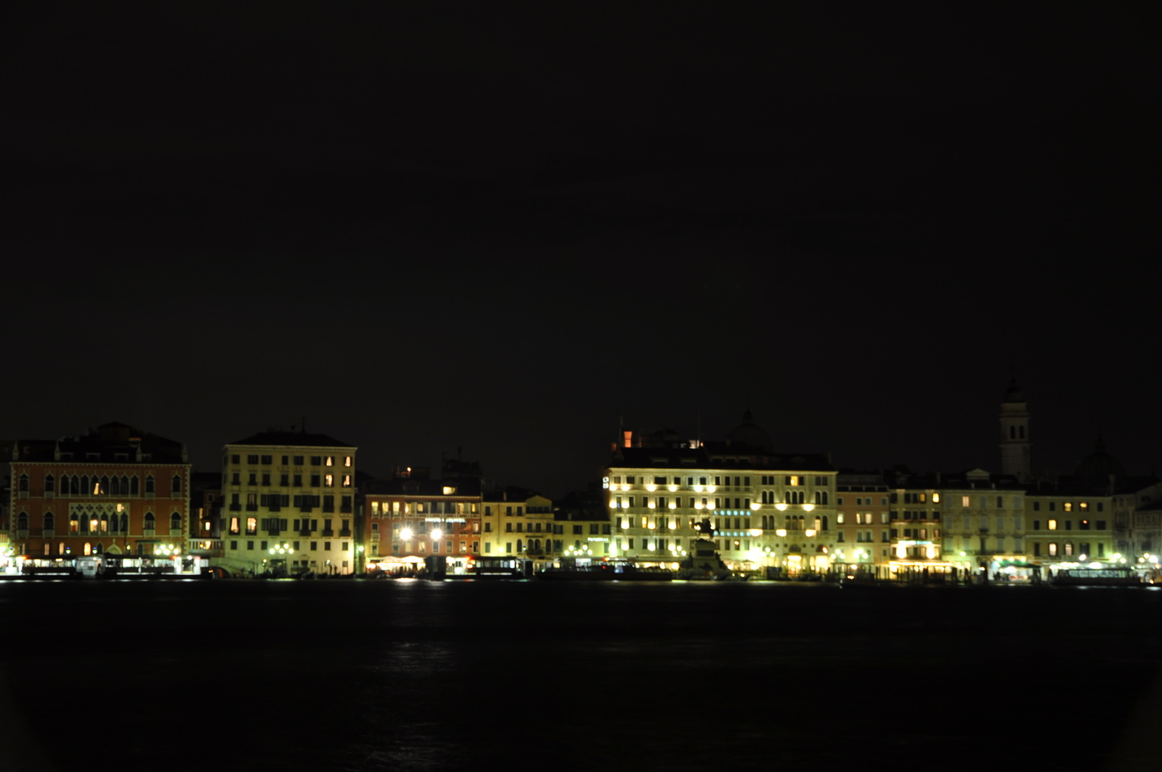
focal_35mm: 75
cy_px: 386
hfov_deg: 27.0
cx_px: 581
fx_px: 2418
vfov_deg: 18.1
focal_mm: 50
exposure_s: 6
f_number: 6.3
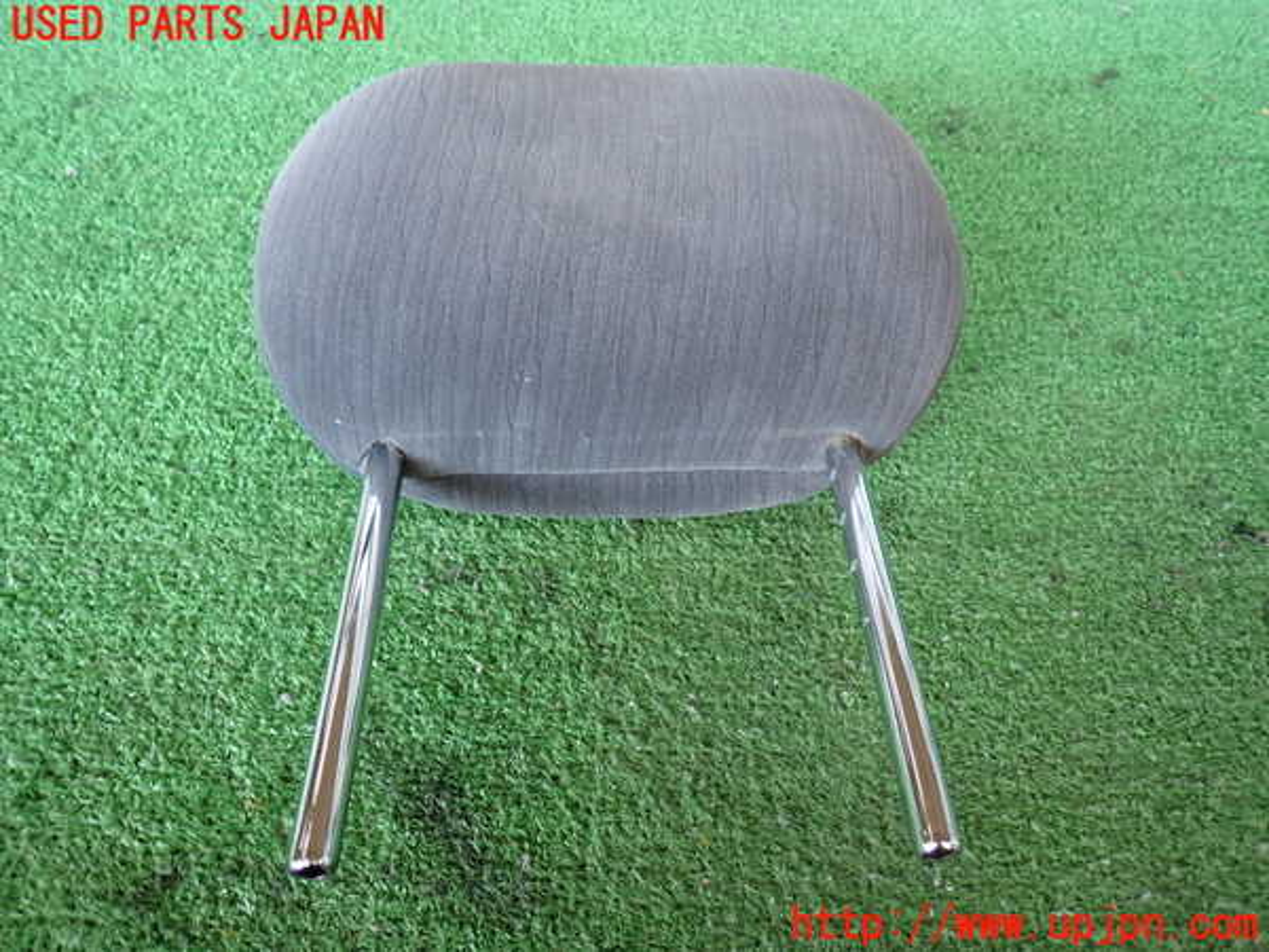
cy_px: 476
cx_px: 634
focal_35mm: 25
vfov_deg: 54.9
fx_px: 916
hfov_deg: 69.4
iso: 200
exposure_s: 1/40
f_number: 2
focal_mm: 4.5
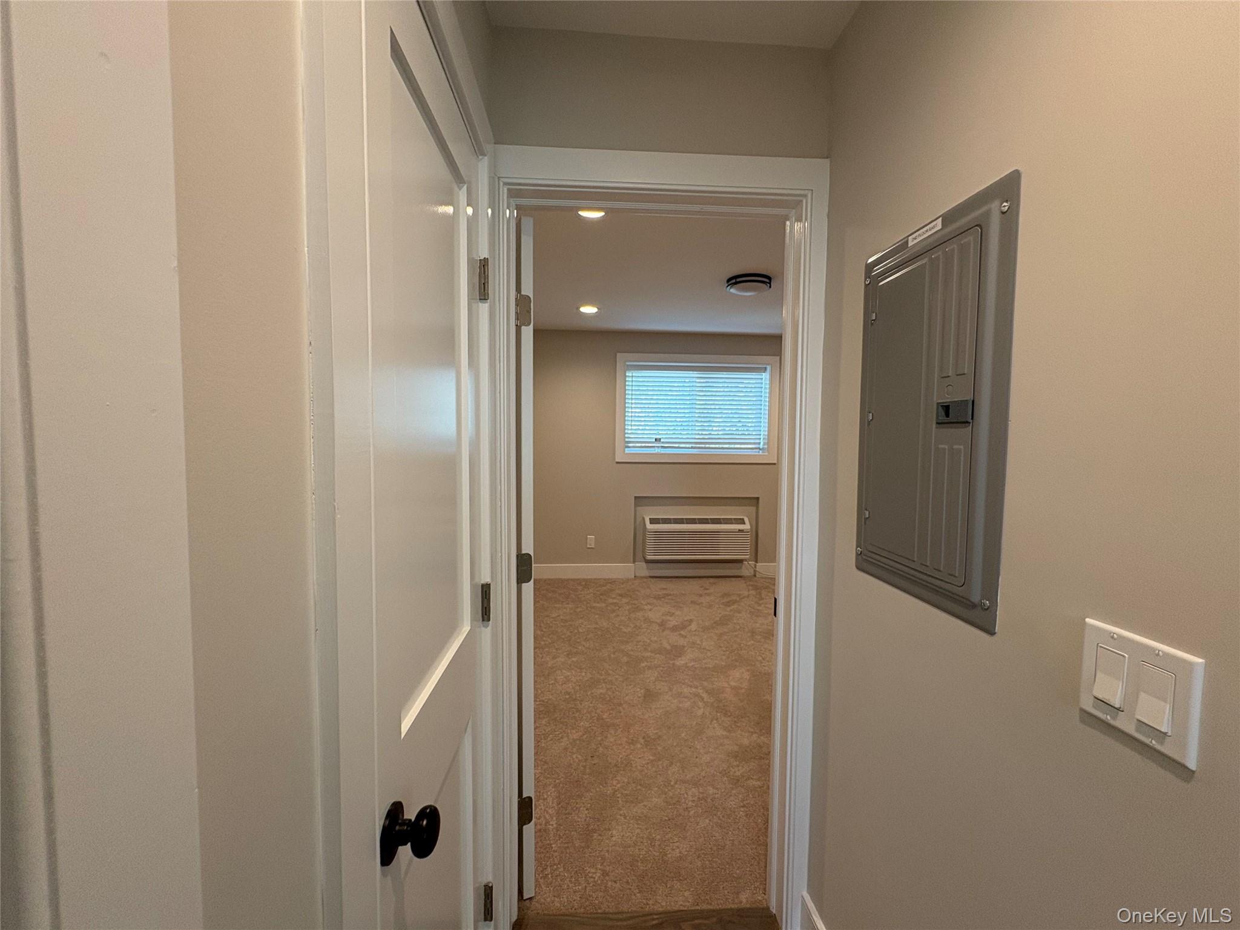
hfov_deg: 102.1
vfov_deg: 85.7
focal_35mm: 14
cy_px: 465
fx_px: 502
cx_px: 620
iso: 160
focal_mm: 2.22
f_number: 2.2
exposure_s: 1/120
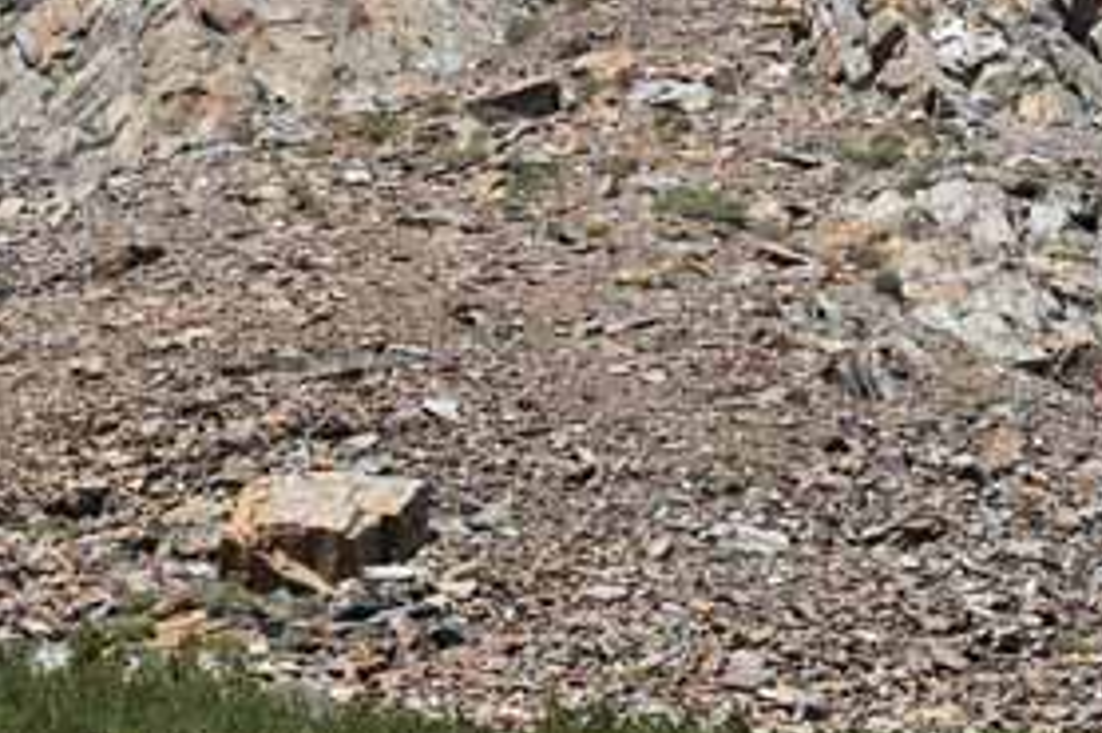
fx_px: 7923
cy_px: -52
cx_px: 1157
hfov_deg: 7.9
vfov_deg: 5.3
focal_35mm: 259
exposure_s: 1/1250
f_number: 5
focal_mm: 90
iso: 100
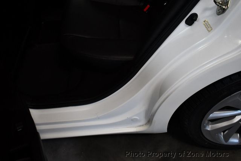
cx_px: 120
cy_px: 80
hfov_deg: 53.1
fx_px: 241
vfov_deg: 36.9
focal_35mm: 36
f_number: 3.5
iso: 800
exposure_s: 1/250
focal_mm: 18
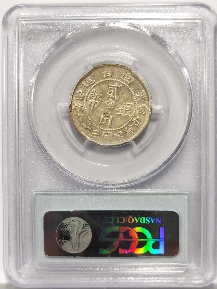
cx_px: 108
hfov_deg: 27.0
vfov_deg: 35.5
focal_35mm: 54
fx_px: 451
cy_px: 144
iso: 125
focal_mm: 5.56
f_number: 16
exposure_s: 1/100
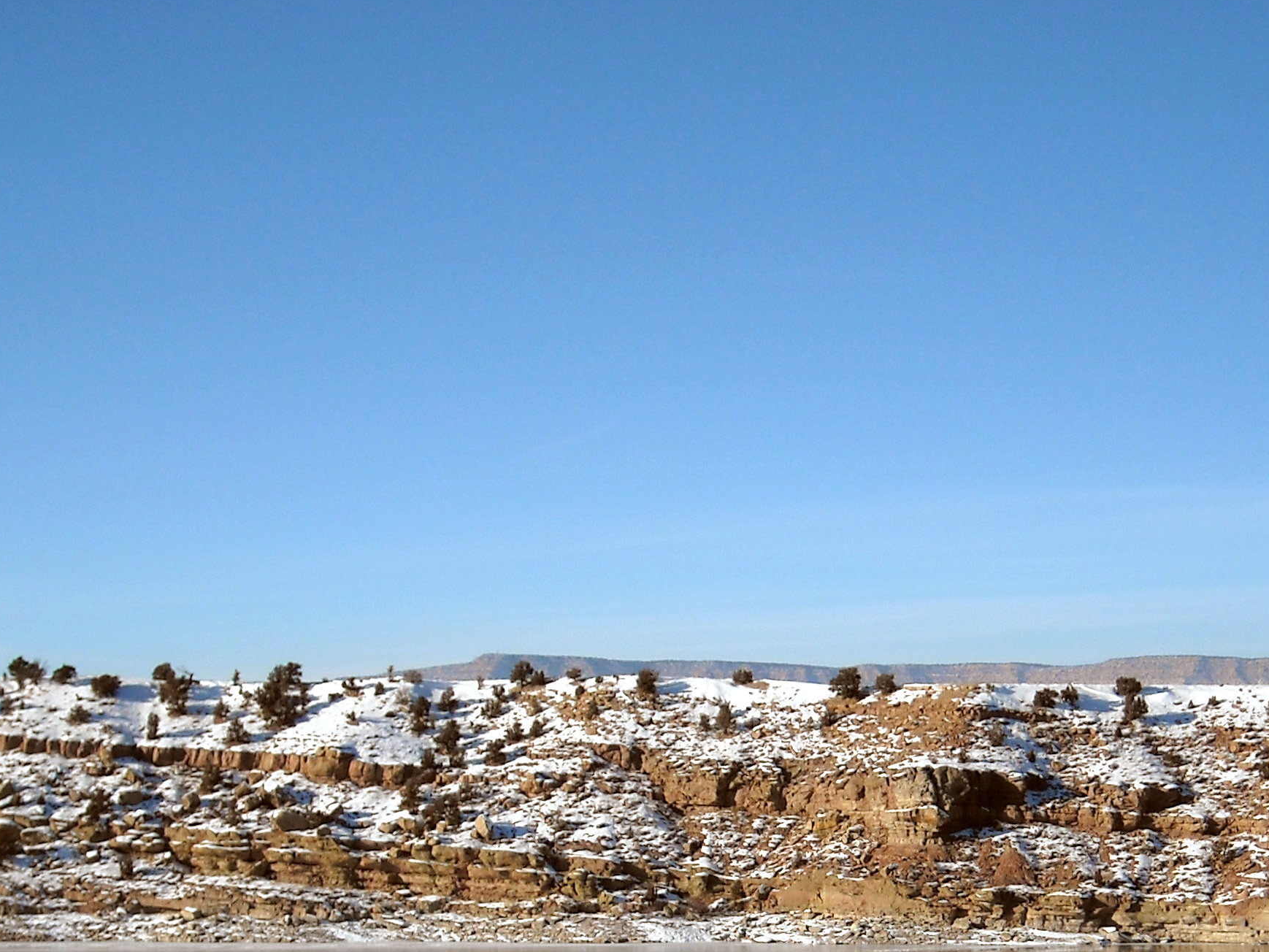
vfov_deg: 15.9
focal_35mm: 92
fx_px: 3373
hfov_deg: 21.3
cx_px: 796
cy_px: 865
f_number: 6.3
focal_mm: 7.92
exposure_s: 1/384
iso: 64
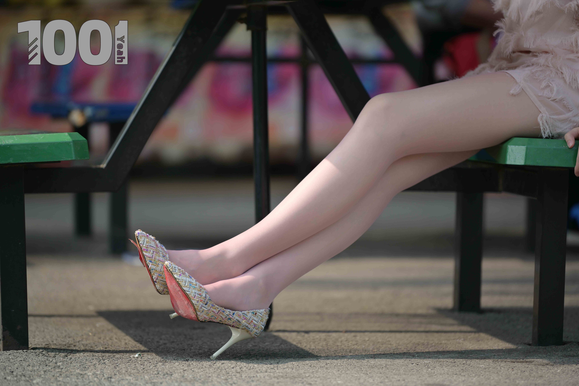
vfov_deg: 6.9
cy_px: 193
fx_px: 3216
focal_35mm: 200
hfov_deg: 10.3
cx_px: 290
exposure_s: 1/1250
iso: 100
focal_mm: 200
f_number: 2.8
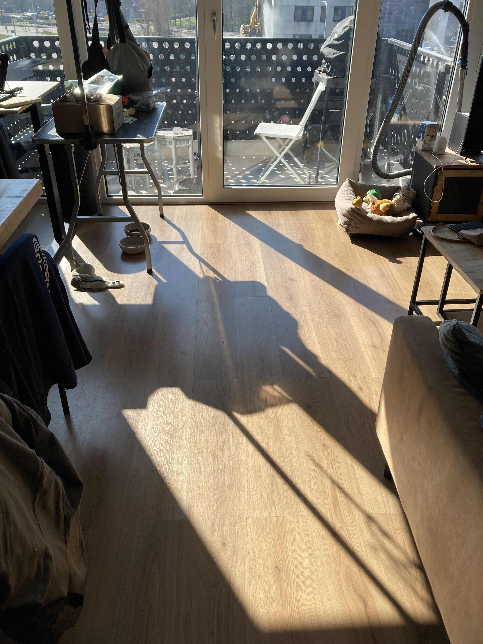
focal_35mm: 28
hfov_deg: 49.7
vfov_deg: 63.4
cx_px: 242
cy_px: 322
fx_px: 521
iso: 20
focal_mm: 3.99
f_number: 1.8
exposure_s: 1/759
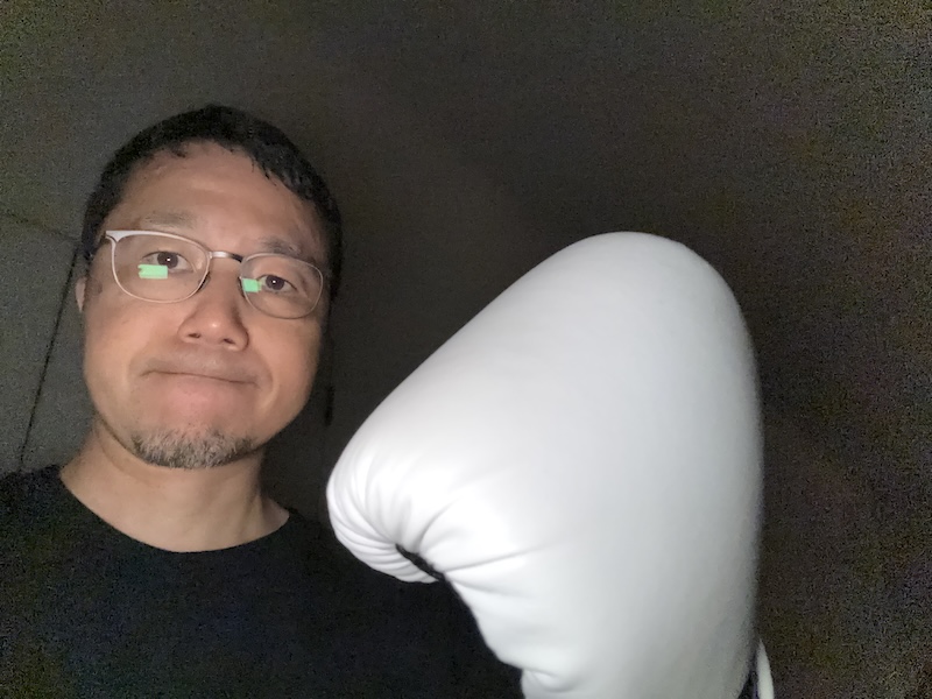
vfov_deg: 58.9
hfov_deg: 73.9
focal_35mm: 23
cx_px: 466
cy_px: 350
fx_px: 619
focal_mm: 2.69
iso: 1000
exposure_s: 1/30
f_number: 1.9
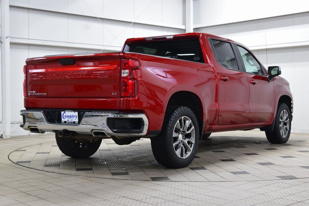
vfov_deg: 25.1
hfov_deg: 36.9
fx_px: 464
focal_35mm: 54
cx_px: 154
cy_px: 103
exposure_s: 1/15
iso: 640
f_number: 6.3
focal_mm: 36
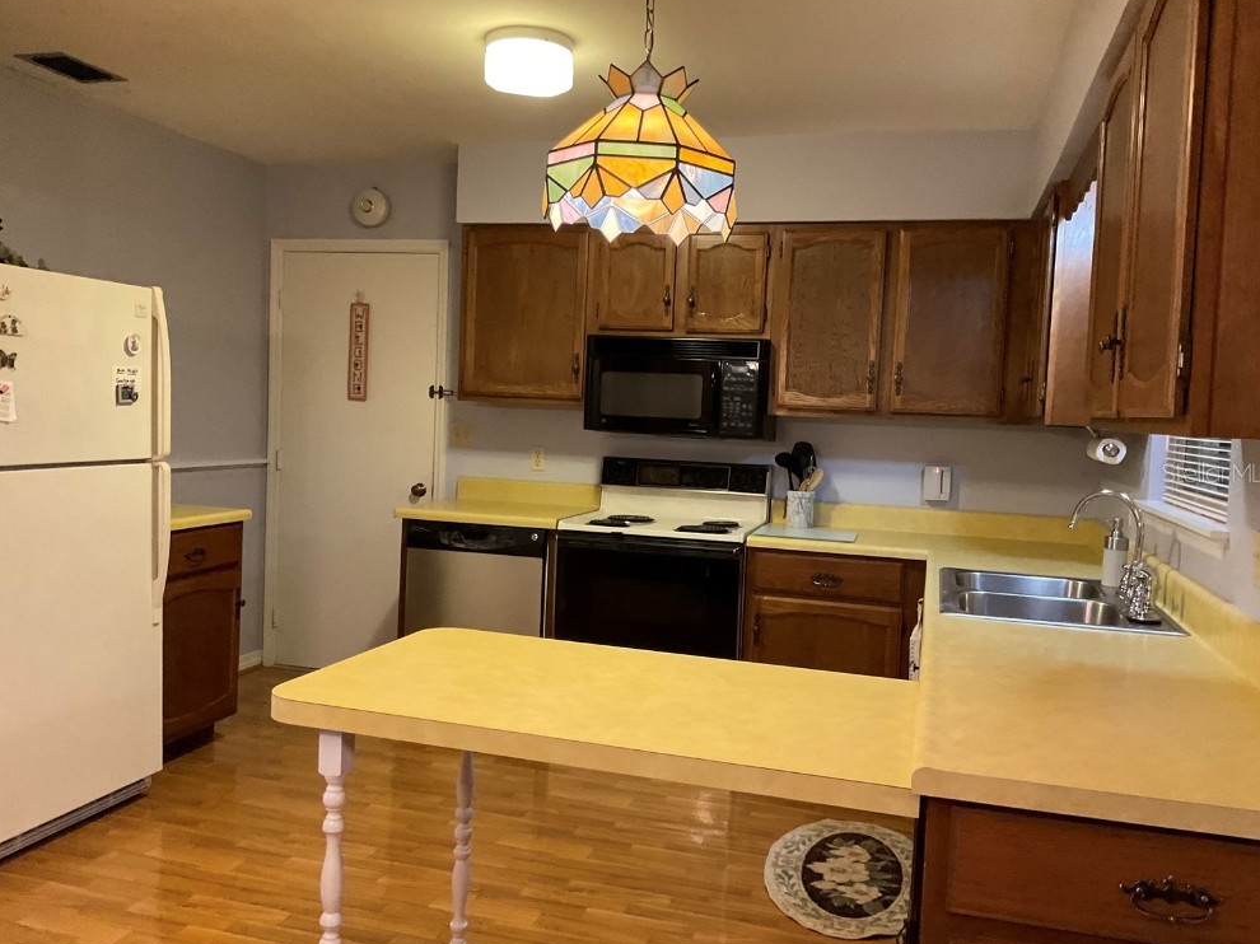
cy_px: 472
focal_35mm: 30
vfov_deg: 46.8
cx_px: 630
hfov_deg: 60.0
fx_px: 1092
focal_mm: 3
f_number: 1.8
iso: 250
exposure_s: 1/60
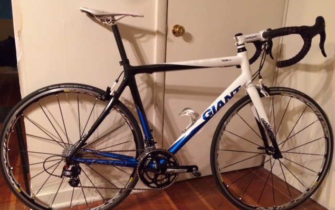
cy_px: 109
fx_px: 283
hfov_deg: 61.2
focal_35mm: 31
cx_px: 168
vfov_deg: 40.6
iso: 400
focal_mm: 4.15
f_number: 2.2
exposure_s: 1/15
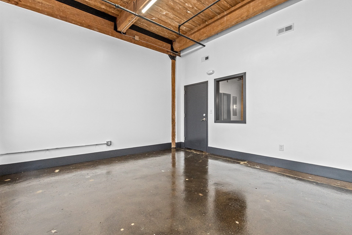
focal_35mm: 16
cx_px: 179
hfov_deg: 96.7
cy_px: 113
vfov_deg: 73.7
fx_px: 156
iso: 400
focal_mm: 10
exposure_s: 1/80
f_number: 5.6
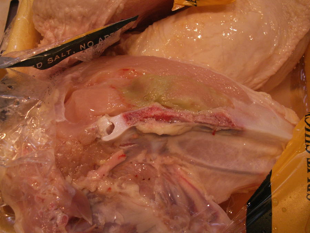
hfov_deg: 52.6
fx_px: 313
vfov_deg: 40.7
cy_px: 116
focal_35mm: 35
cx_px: 155
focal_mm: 5.86
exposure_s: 1/30
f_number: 2.8
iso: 160
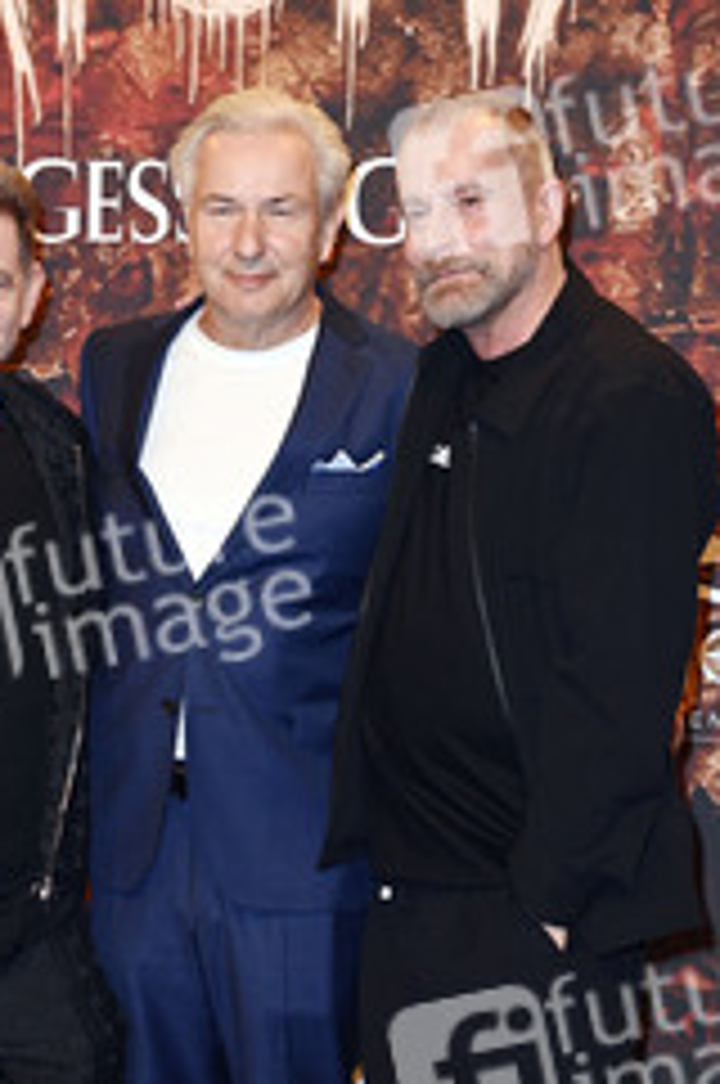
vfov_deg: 21.7
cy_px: 828
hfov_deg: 14.6
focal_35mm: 93
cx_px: 212
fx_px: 2798
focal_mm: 56
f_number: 5.6
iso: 1600
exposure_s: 1/250
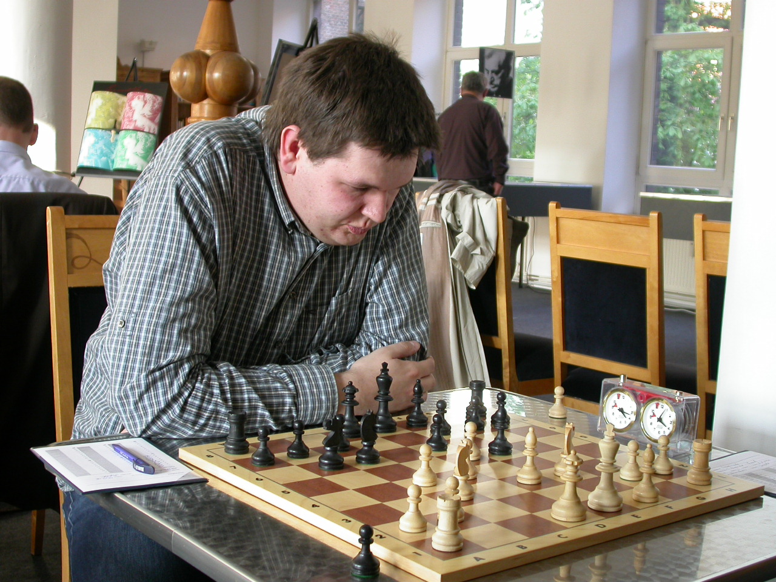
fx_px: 1121
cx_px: 388
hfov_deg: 38.2
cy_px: 291
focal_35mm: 50
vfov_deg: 29.1
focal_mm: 10.4
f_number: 2.9
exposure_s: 1/26.7
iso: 100
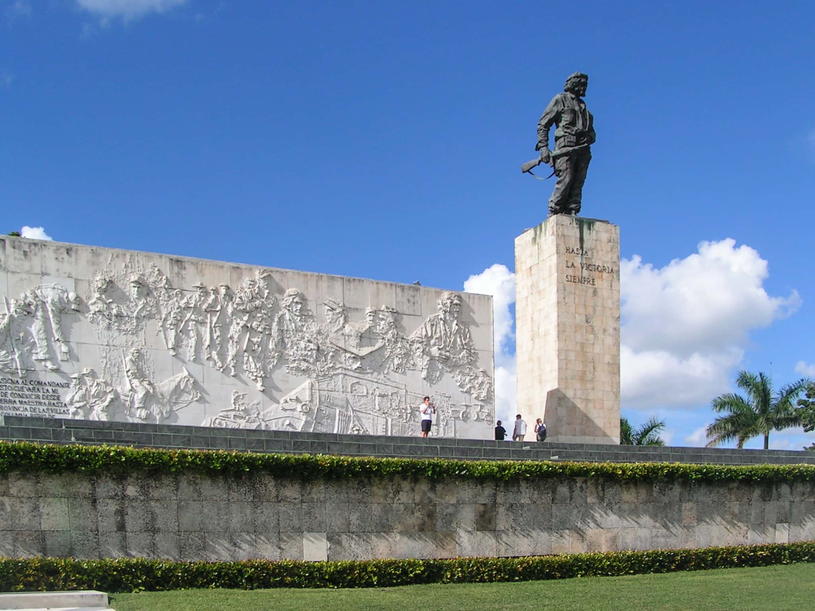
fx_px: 895
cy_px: 306
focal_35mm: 38
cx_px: 408
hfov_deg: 49.0
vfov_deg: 37.7
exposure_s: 1/500
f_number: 5.6
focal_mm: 5.8
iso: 50
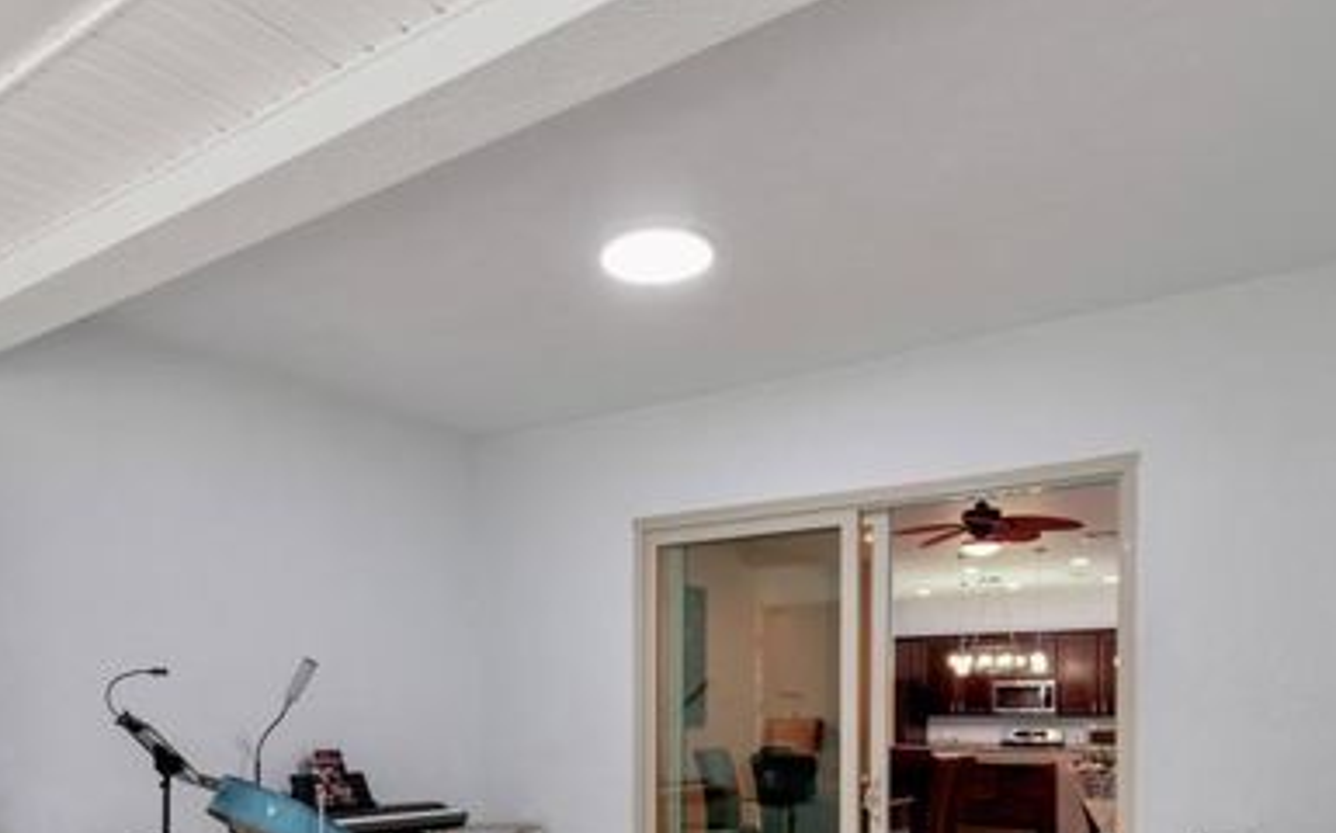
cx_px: 571
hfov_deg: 66.2
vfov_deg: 41.6
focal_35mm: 28
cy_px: 720
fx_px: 1019
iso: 100
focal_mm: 10
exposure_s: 1/8
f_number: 7.1
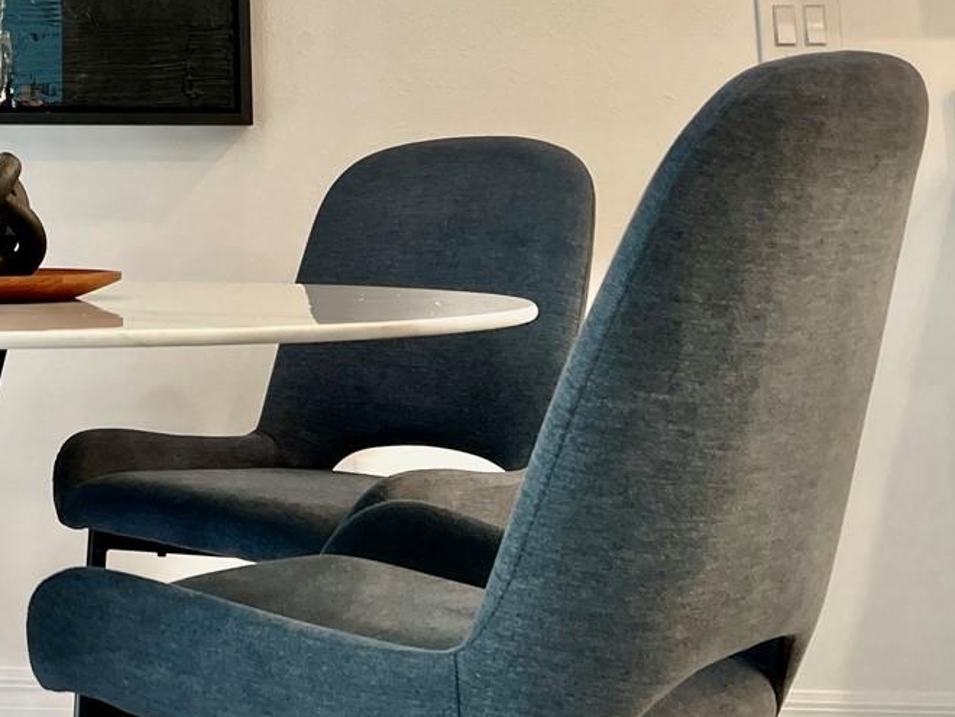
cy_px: -43
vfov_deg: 22.2
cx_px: -85
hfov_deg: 28.1
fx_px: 1738
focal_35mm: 63
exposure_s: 1/120
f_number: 1.5
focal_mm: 5.7
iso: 100
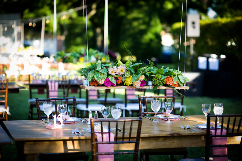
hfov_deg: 23.9
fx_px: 571
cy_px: 80
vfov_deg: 16.0
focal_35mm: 85
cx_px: 121
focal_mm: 85
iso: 320
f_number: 2.2
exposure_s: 1/500
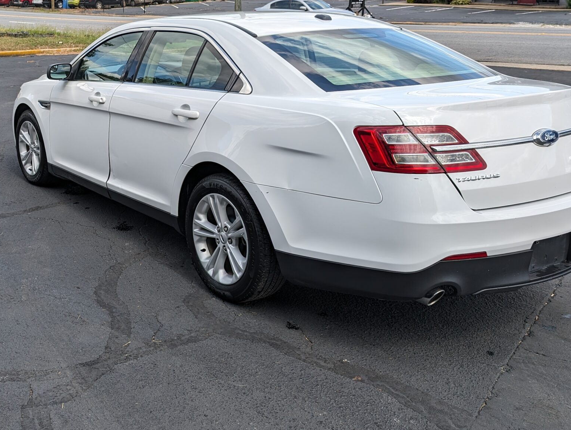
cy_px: 171
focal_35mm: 40
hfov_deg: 44.8
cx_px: 126
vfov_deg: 35.9
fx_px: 661
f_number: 1.68
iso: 21
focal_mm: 6.9
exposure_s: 1/775
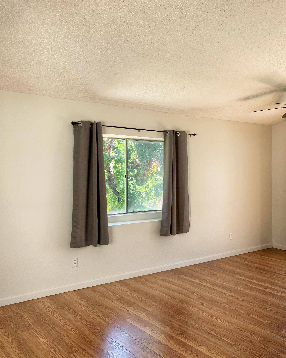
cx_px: 192
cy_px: 179
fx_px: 360
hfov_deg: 42.7
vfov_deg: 52.8
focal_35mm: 34
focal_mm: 4.25
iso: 50
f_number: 1.8
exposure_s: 1/121
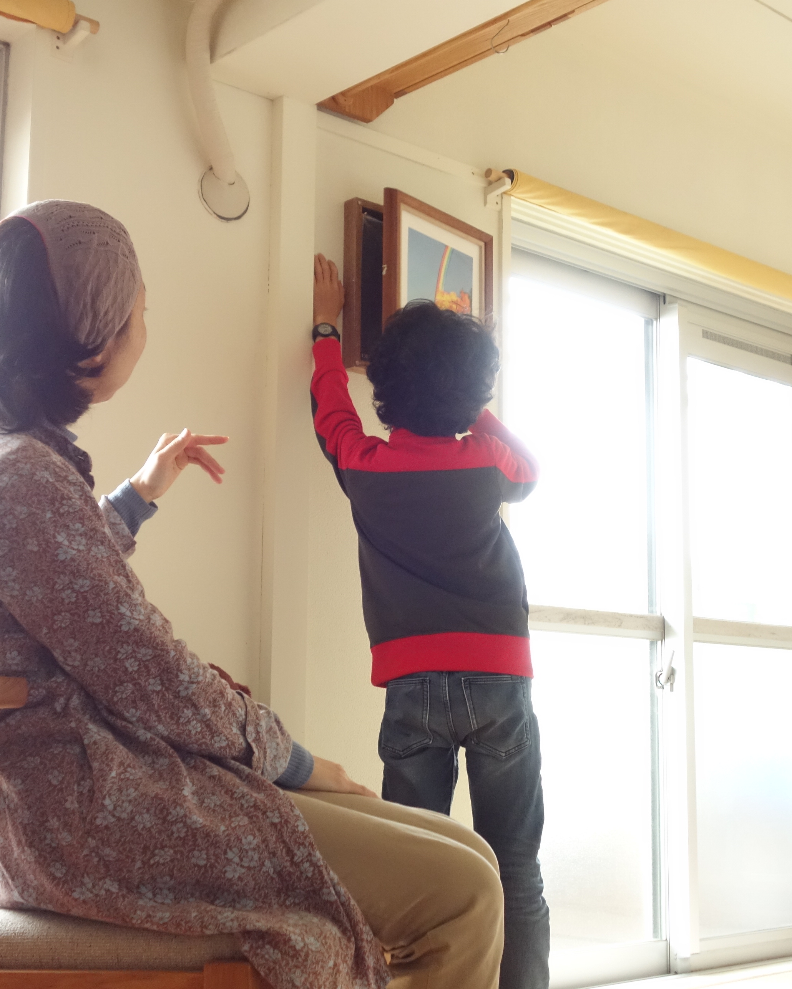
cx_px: 464
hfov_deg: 29.6
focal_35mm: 51
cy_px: 495
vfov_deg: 36.7
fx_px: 1494
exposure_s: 1/40
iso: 1000
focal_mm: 13.42
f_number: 3.2
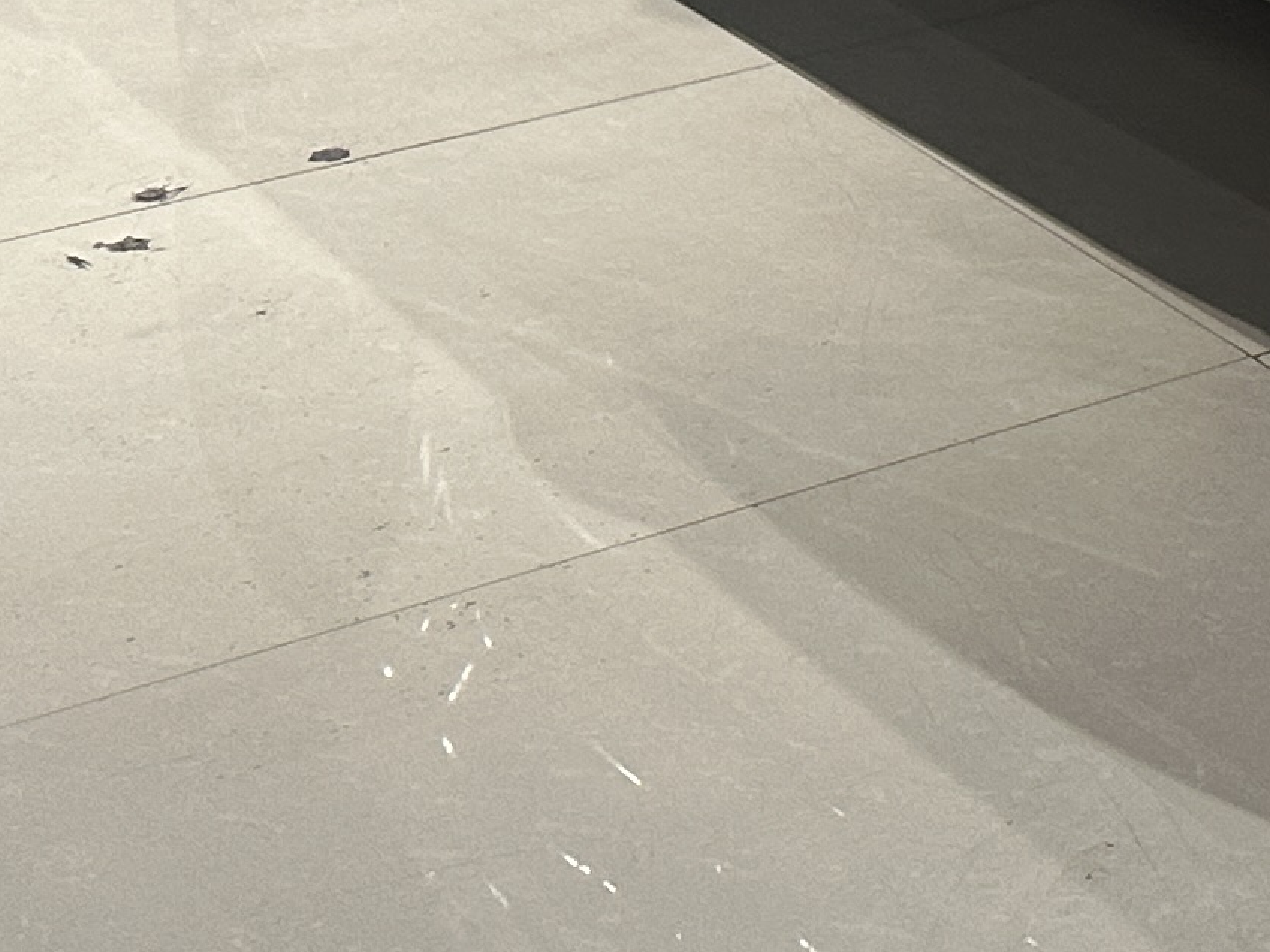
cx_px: 2577
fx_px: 4183
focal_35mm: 114
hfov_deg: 14.3
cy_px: -898
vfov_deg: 11.8
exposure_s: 1/100
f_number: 1.78
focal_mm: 6.86
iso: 125
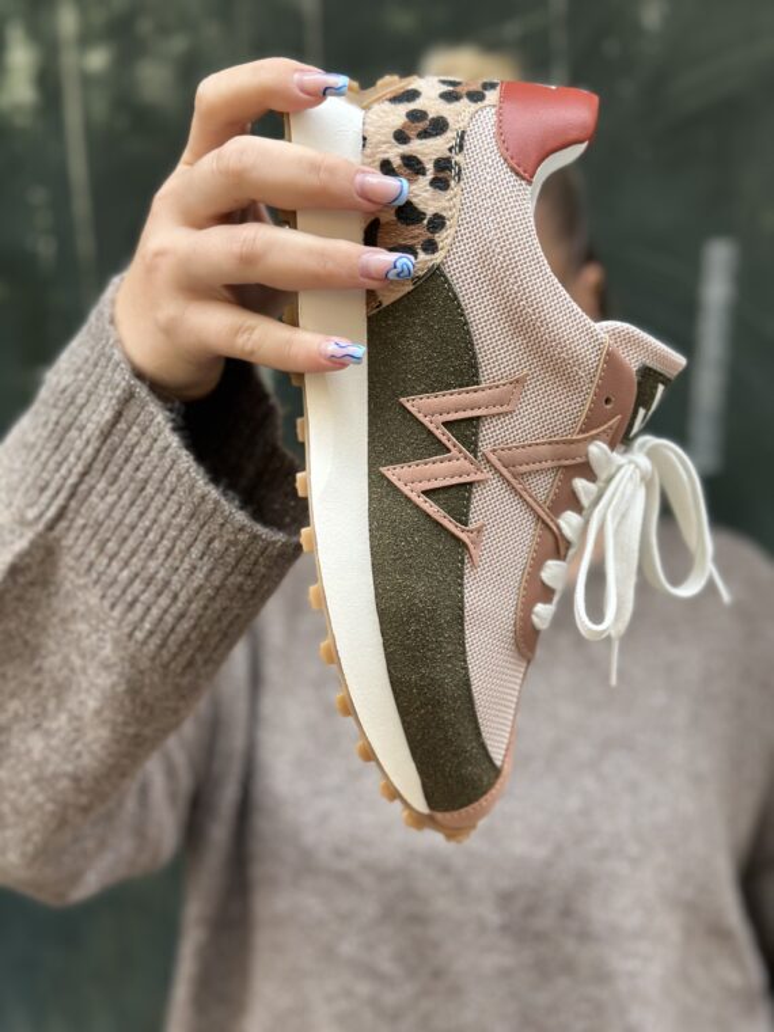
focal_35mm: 48
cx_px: 387
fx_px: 1431
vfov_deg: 39.7
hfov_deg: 30.3
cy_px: 516
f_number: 1.78
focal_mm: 6.86
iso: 64
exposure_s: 1/121
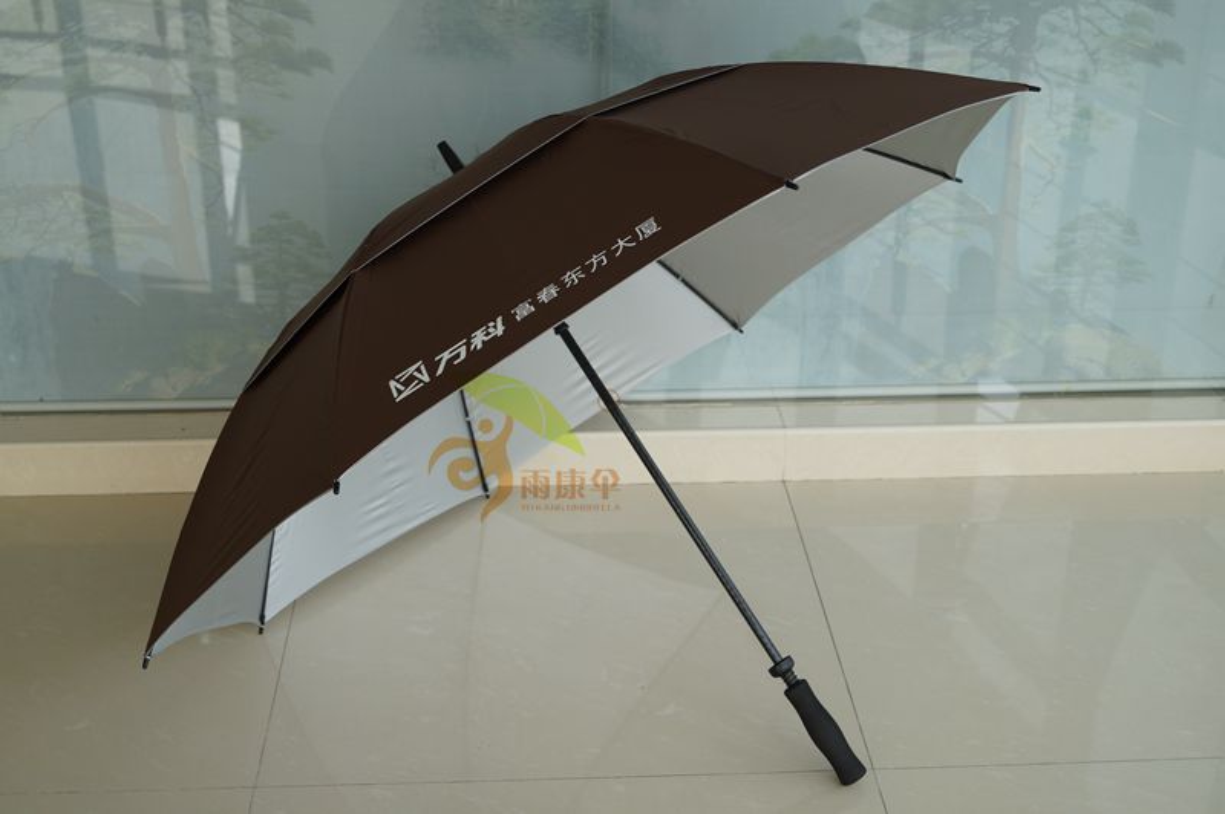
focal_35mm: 45
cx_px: 612
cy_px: 407
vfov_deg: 29.8
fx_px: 1530
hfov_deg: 43.6
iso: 100
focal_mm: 30
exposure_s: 1/60
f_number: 4.5
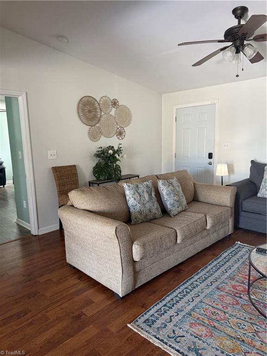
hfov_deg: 56.8
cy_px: 178
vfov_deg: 71.6
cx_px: 134
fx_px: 247
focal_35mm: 24
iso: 250
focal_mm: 6.76
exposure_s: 1/60
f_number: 1.78
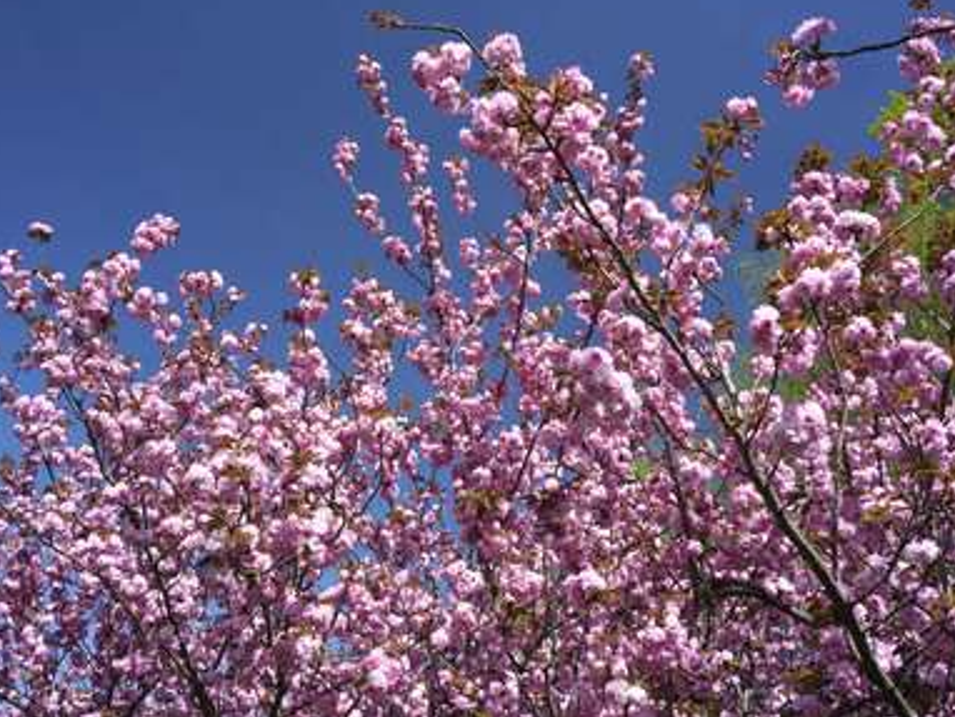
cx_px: 464
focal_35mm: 34
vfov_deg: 41.8
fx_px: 939
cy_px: 345
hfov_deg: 53.9
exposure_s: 1/250
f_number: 8
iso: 320
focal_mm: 30
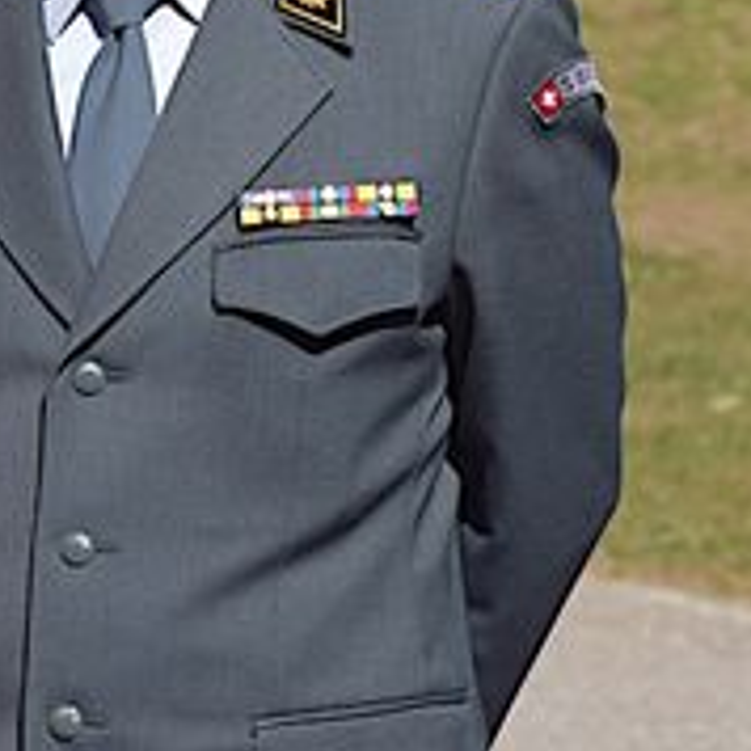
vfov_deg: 3.1
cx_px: 498
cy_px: 46
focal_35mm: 558
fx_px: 13696
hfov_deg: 3.1
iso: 200
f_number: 8
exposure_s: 1/640
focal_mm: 130
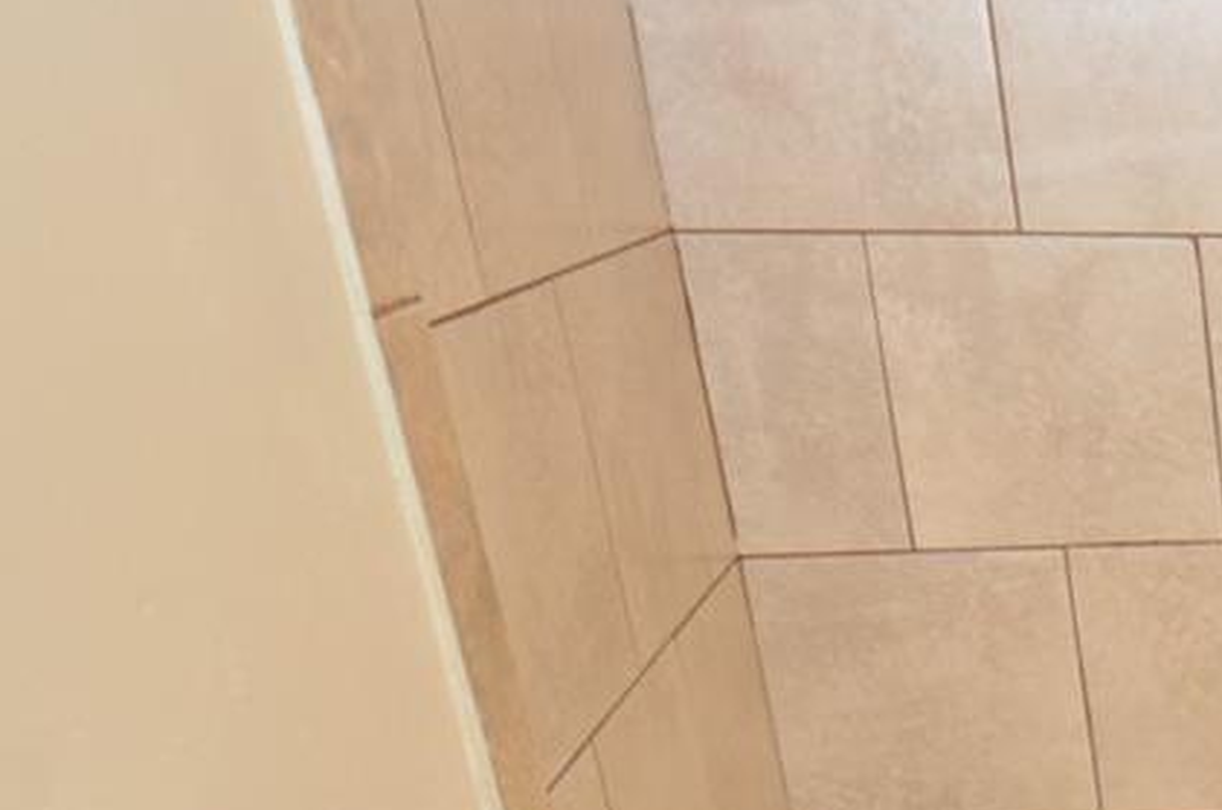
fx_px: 1931
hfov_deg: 25.2
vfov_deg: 22.0
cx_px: 1901
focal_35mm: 57
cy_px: 955
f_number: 4
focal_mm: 10
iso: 500
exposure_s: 1/60
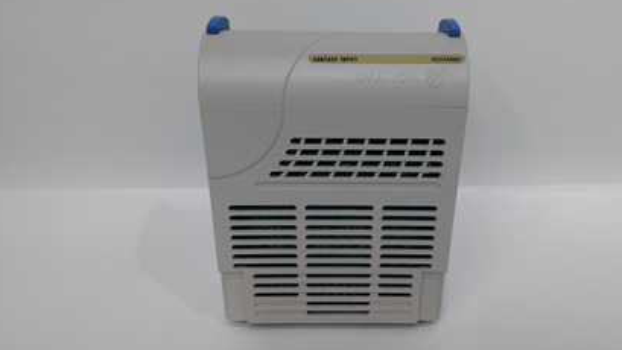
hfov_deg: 55.2
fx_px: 594
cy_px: 167
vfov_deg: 32.8
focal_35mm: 36
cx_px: 347
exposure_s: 1/33
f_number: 2
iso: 205
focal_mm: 3.79
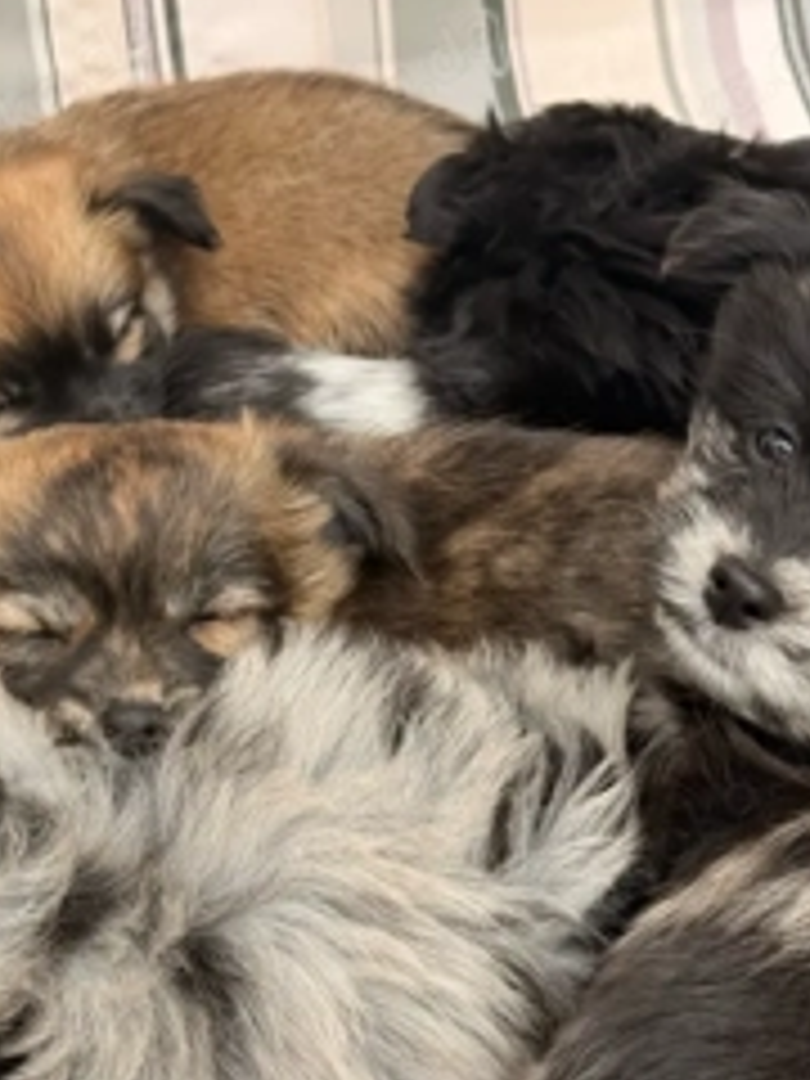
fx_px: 2496
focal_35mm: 80
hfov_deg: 18.4
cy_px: 513
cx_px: 464
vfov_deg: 24.4
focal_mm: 6.76
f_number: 1.78
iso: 64
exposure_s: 1/248
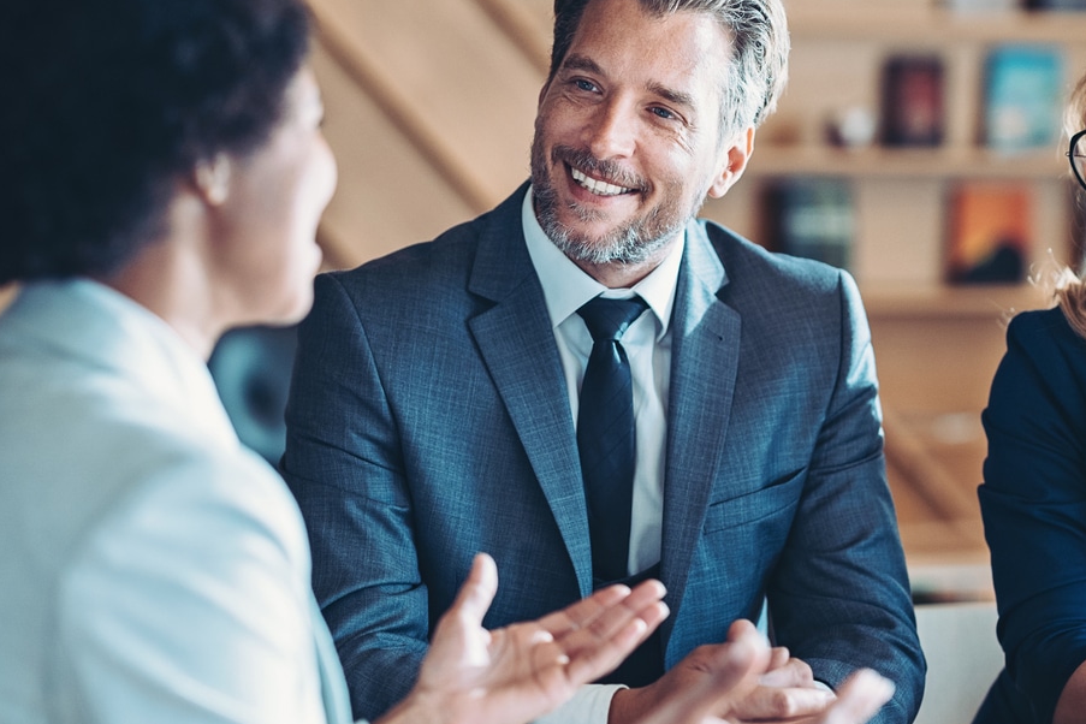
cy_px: 379
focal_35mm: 118
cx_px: 595
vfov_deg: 11.6
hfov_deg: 17.3
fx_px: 3559
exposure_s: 1/400
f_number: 2
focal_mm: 85
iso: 640
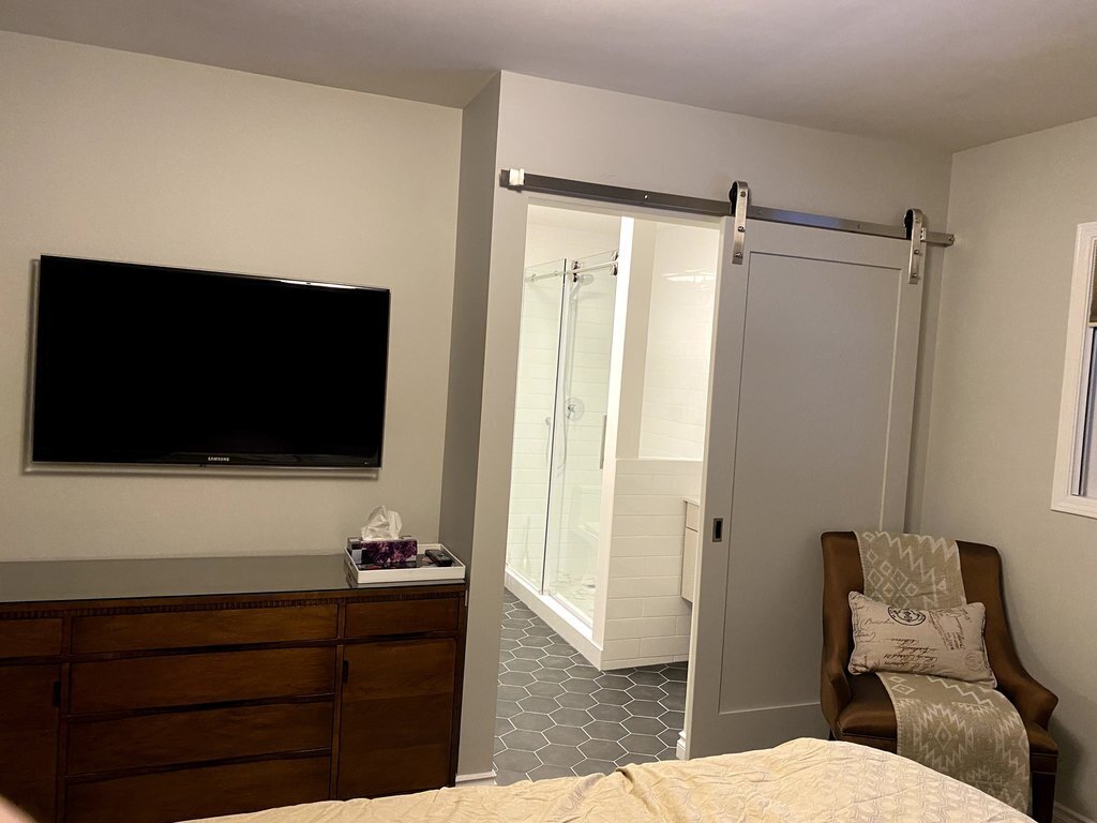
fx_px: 824
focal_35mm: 26
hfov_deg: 67.3
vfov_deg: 53.1
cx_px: 548
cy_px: 412
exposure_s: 1/60
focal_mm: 4.25
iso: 250
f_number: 1.8
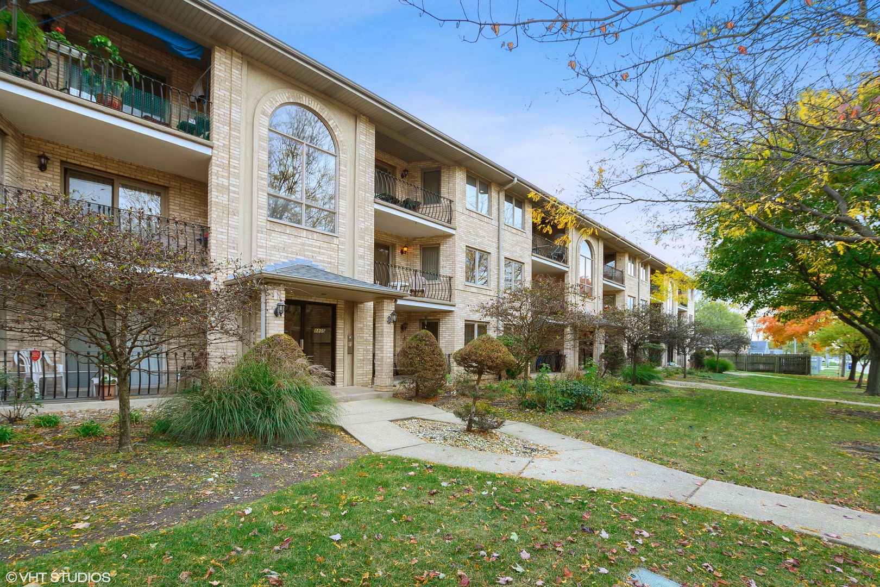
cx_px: 440
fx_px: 367
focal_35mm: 15
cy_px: 294
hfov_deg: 100.4
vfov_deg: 77.3
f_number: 7.1
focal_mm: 10
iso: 200
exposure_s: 1/125
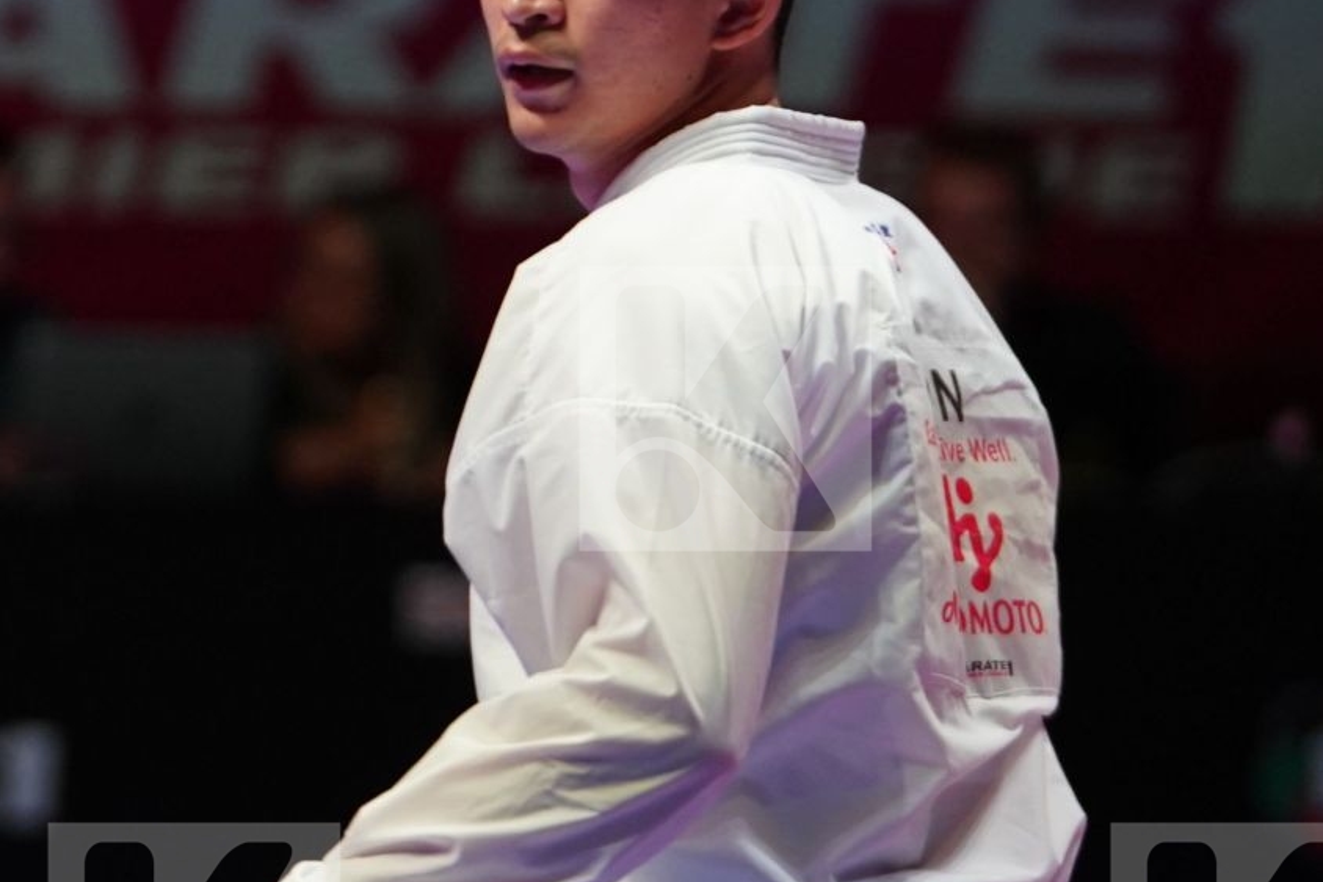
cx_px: 194
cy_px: 409
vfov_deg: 2.9
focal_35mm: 467
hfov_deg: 4.4
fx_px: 17164
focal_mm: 146
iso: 1600
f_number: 2.8
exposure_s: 1/1000
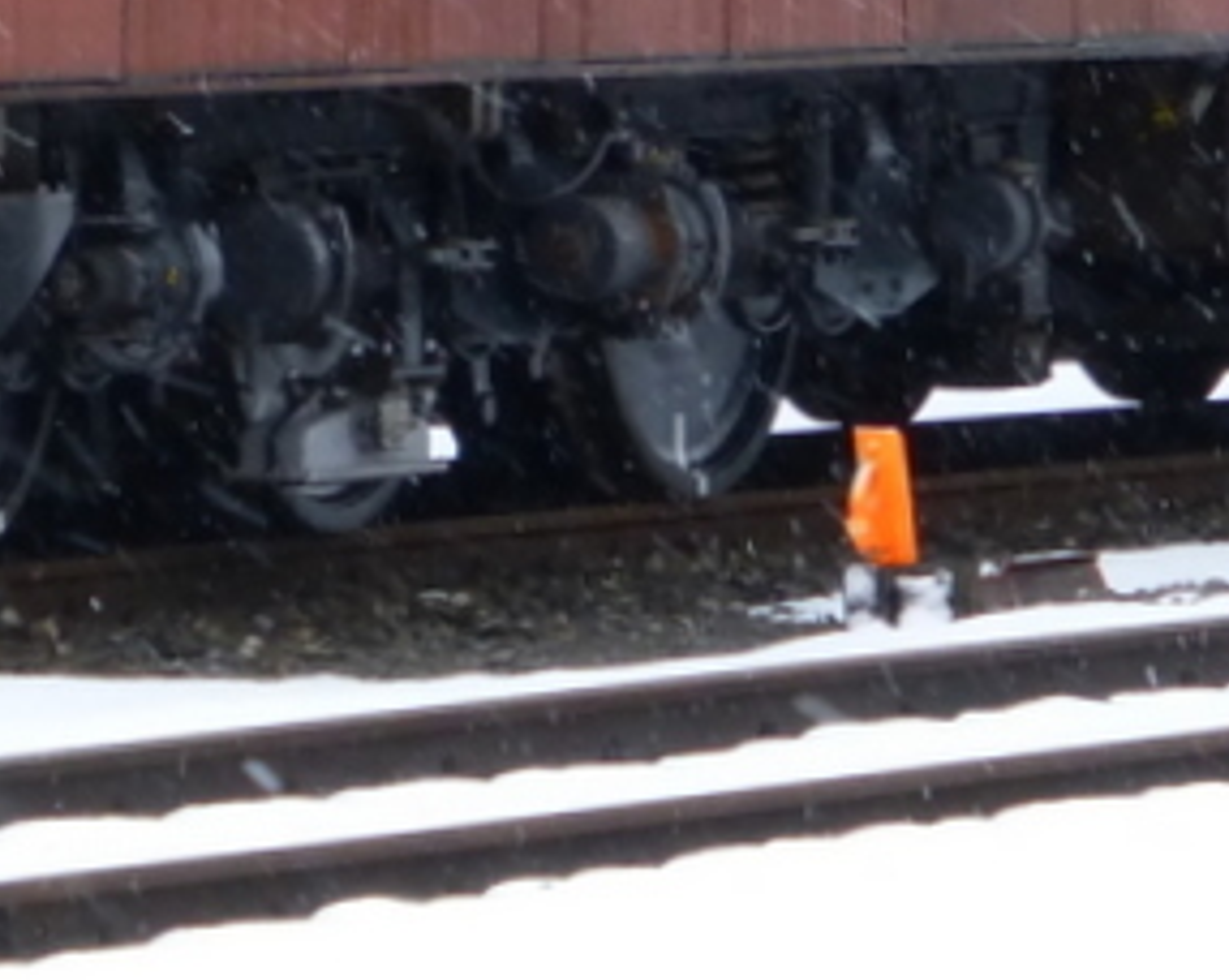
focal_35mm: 534
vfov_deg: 2.9
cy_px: -561
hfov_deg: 3.6
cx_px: 434
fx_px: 19397
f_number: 5.4
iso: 160
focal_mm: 23.1
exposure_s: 1/80
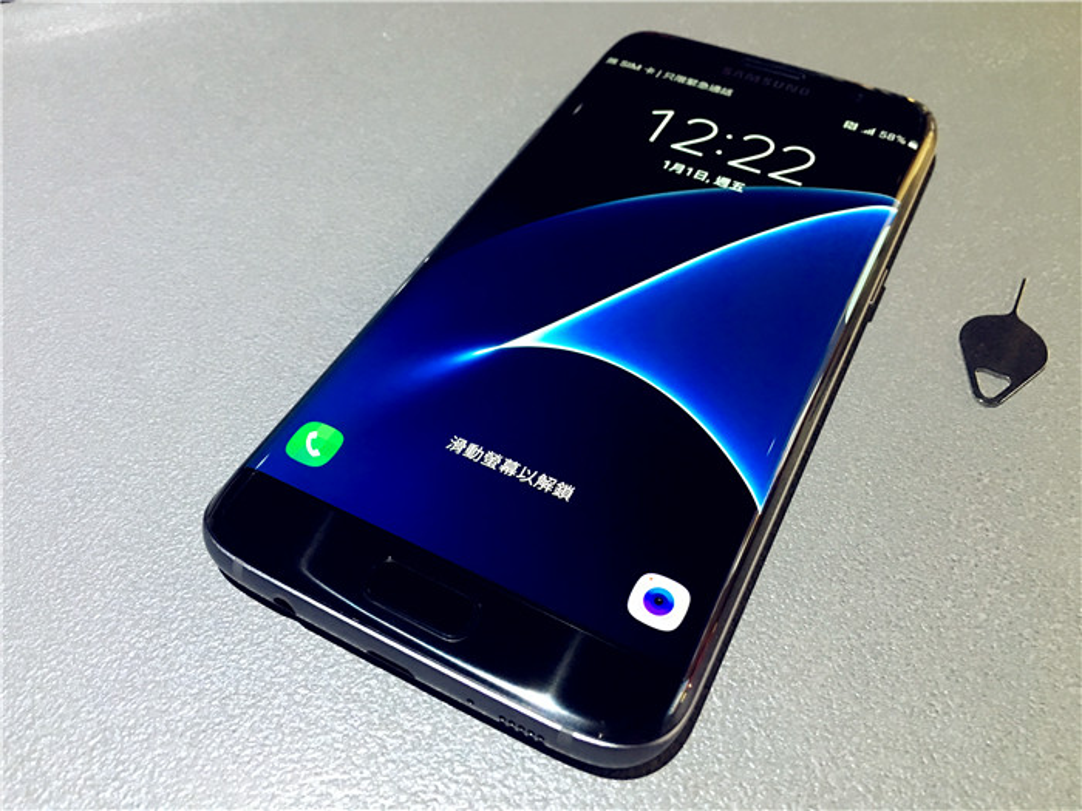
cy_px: 406
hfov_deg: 61.7
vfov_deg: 48.2
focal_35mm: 29
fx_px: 906
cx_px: 541
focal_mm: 4.15
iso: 100
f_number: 2.2
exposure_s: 1/10
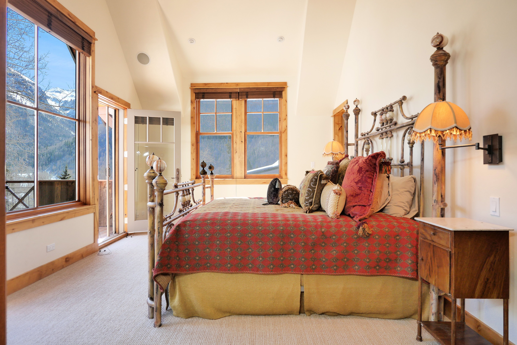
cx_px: 258
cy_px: 172
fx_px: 258
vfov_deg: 67.4
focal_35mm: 18
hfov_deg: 90.0
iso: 800
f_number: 4.5
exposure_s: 1/640
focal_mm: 9
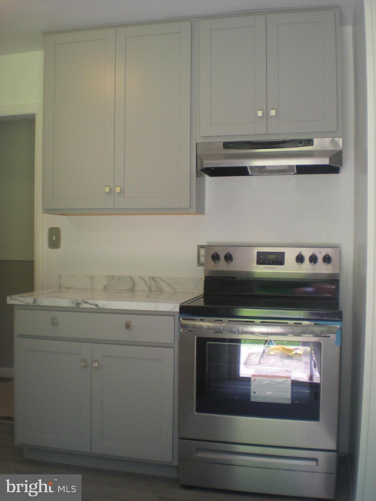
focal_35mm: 38
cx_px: 188
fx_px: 550
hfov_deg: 37.7
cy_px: 250
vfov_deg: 49.0
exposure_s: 1/57.7
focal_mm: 6.3
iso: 151
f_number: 3.1
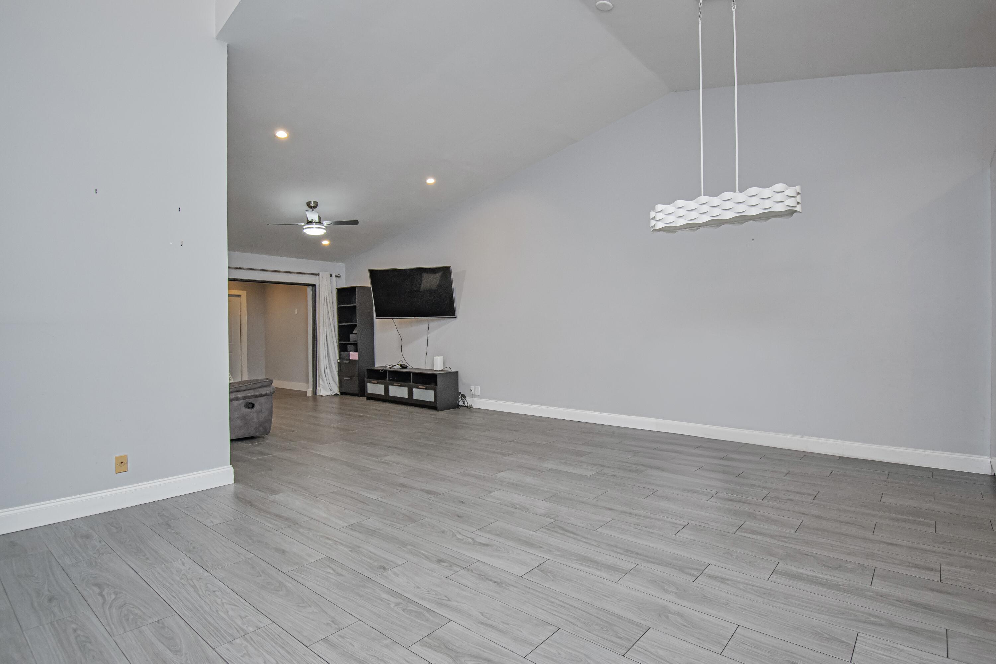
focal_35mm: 17
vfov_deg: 69.7
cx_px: 498
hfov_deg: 92.4
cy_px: 332
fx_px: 477
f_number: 4.8
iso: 800
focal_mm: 11.5
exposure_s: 1/80
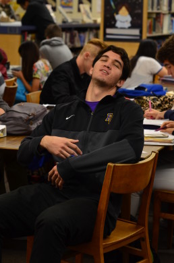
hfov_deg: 10.7
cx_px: 87
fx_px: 929
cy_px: 132
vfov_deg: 16.1
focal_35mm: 128
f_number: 5.6
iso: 800
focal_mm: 85
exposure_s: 1/80
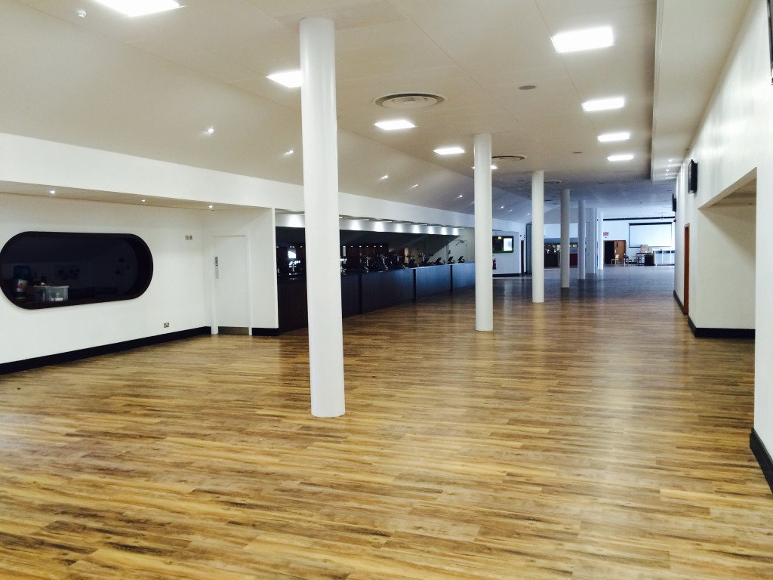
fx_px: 648
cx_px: 386
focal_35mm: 29
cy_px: 290
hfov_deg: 61.7
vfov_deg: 48.2
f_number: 2.2
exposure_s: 1/33
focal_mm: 4.15
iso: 100
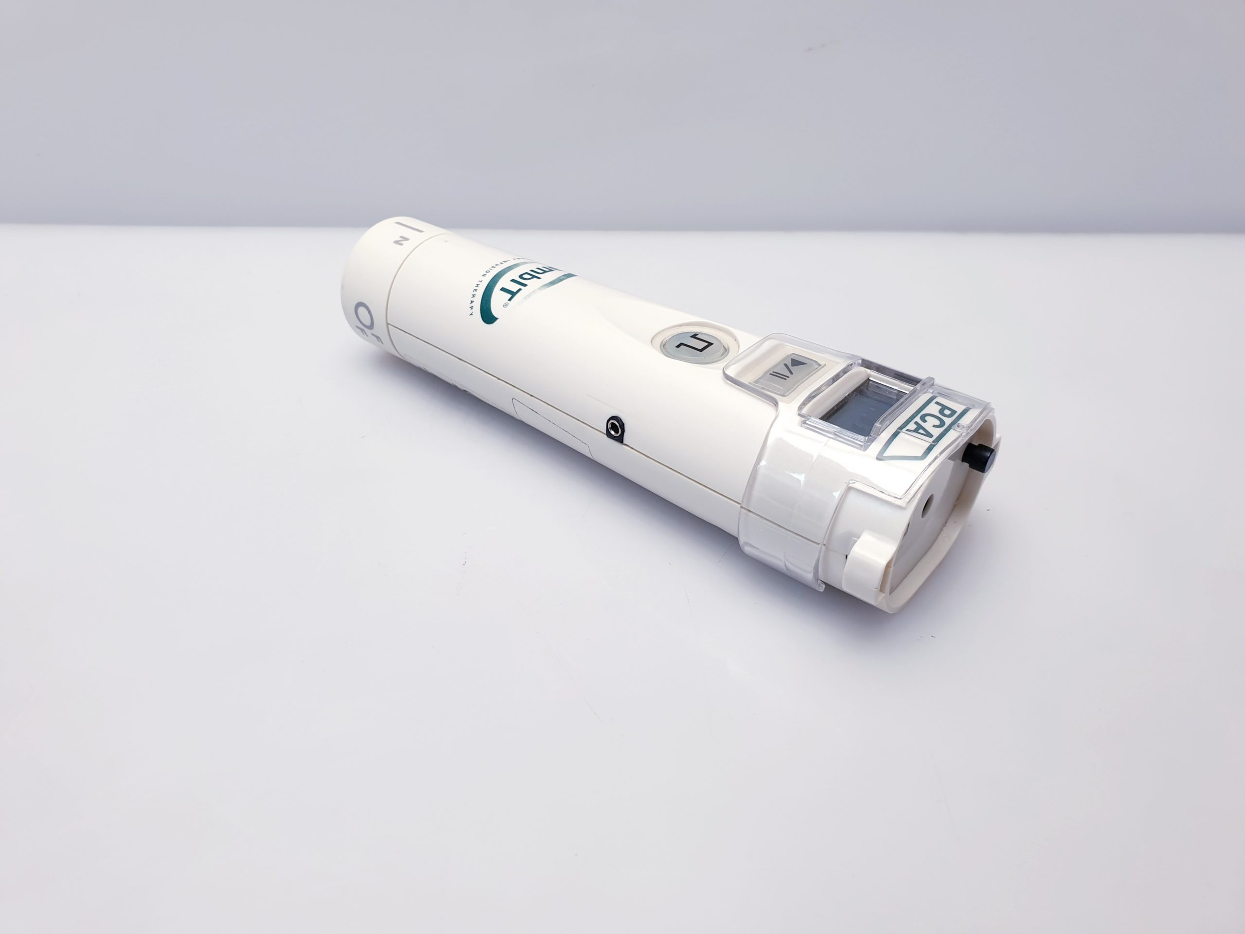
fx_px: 935
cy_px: 467
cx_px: 622
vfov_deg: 53.1
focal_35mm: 26
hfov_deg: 67.3
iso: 50
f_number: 2.4
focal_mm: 4.3
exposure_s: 1/50
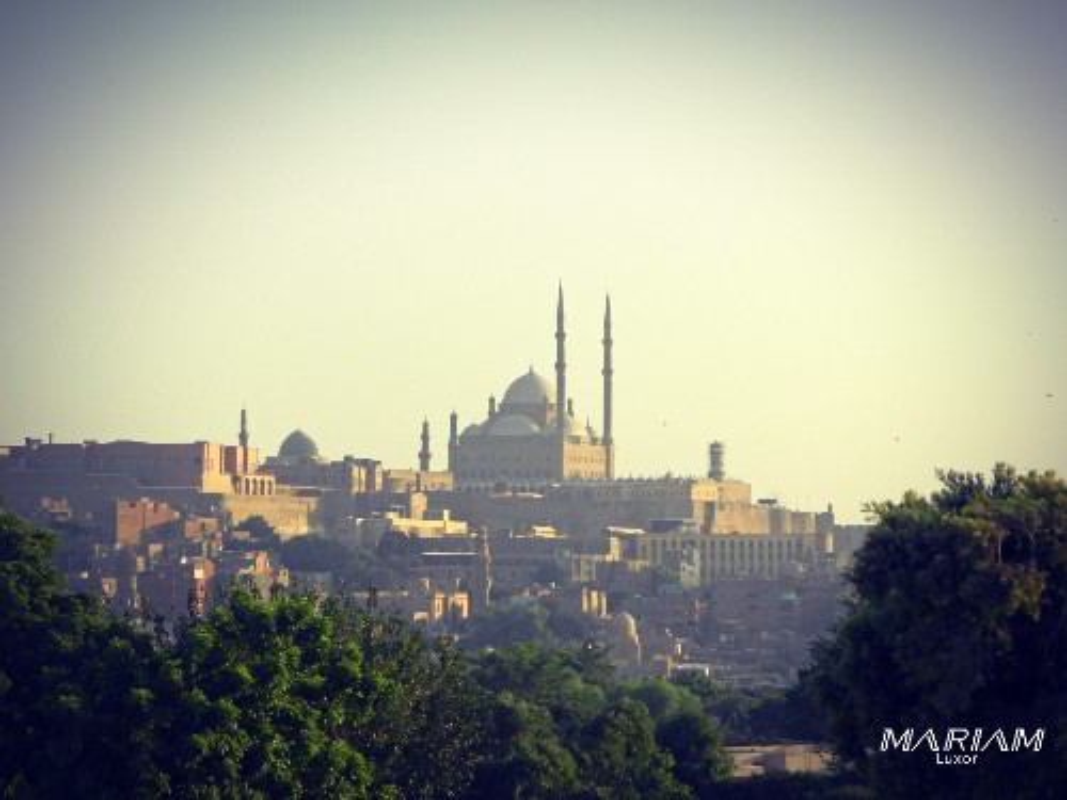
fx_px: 2589
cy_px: 400
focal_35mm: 84
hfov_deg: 23.3
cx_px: 534
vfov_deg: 17.6
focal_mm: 15.1
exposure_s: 1/400
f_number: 4.2
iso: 80
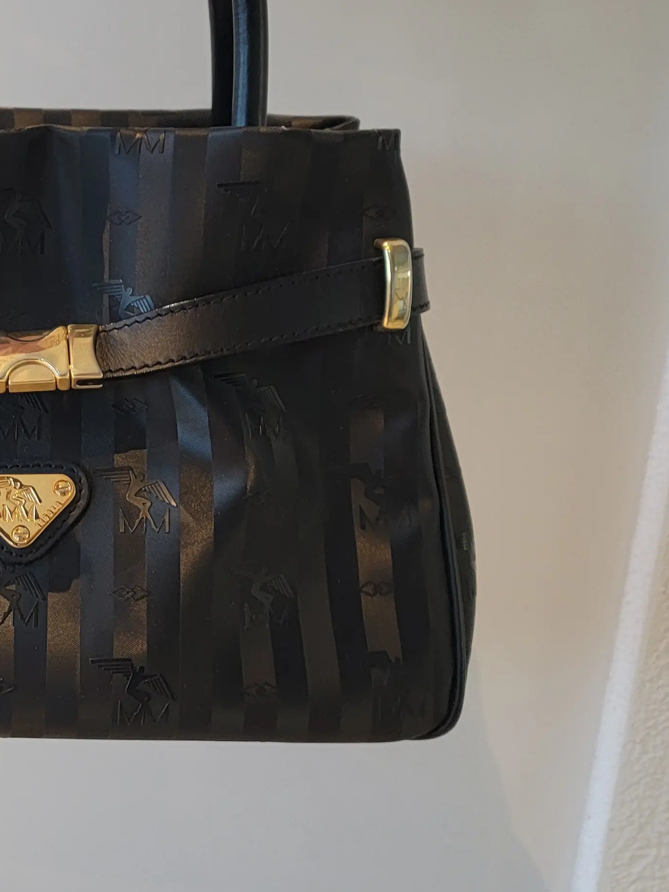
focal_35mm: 52
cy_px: 403
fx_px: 1340
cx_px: -38
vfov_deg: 36.8
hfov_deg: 26.2
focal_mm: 6.7
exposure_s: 1/50
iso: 200
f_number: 1.8
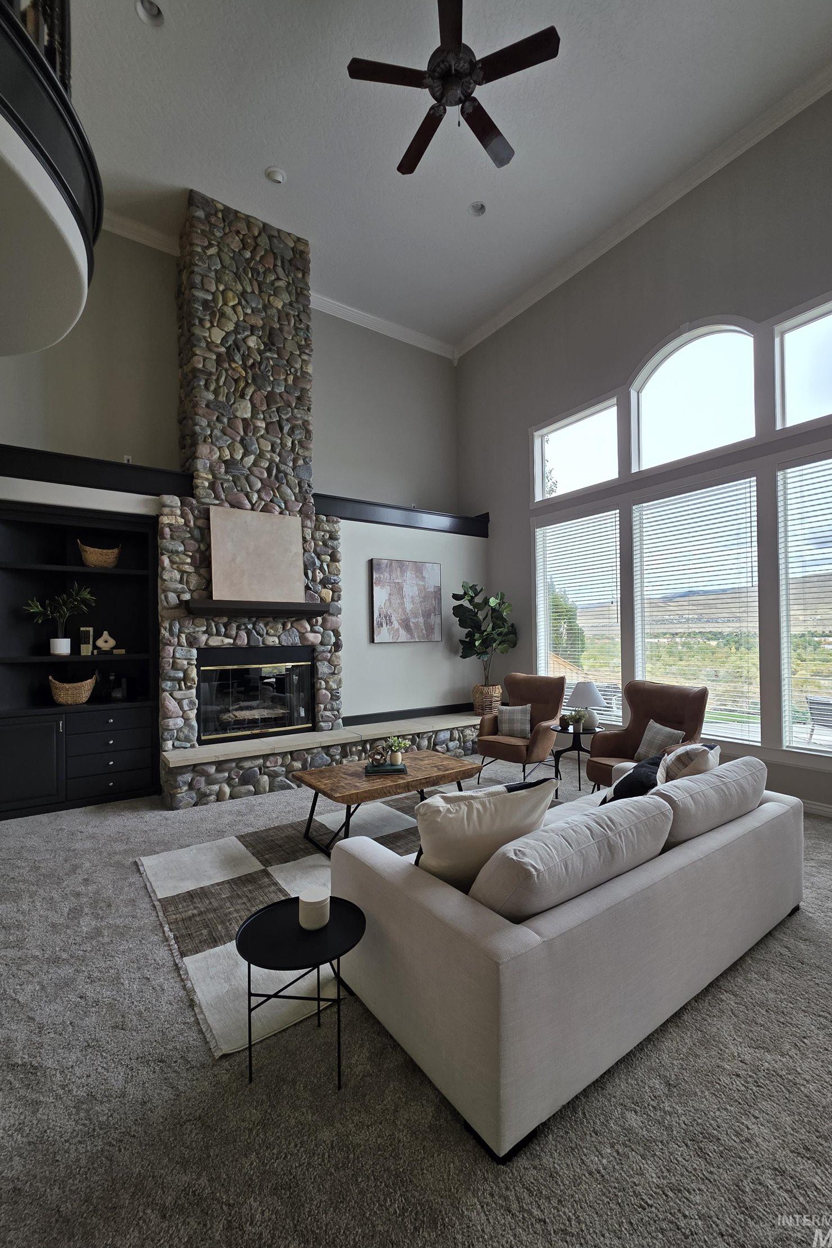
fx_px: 485
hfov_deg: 81.2
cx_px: 422
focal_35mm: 14
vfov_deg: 104.3
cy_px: 633
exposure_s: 1/120
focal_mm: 2.2
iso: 40
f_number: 1.9
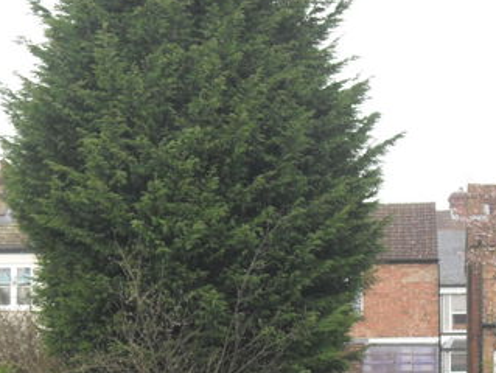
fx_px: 2223
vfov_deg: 9.5
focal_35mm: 155
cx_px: 230
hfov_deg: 12.7
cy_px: 403
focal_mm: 11.7
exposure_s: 1/60
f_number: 4.6
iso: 100
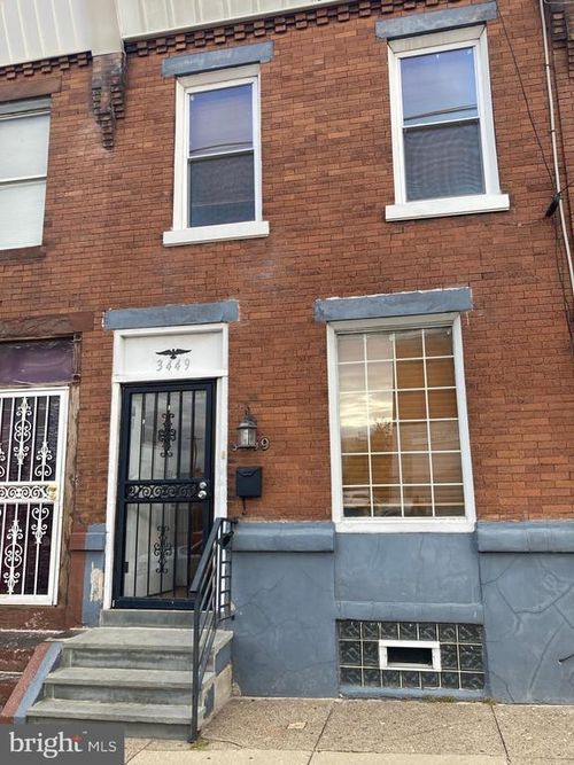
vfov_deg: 63.5
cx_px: 287
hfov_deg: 49.7
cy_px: 382
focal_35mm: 28
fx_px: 619
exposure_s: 1/121
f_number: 1.8
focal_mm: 3.99
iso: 20
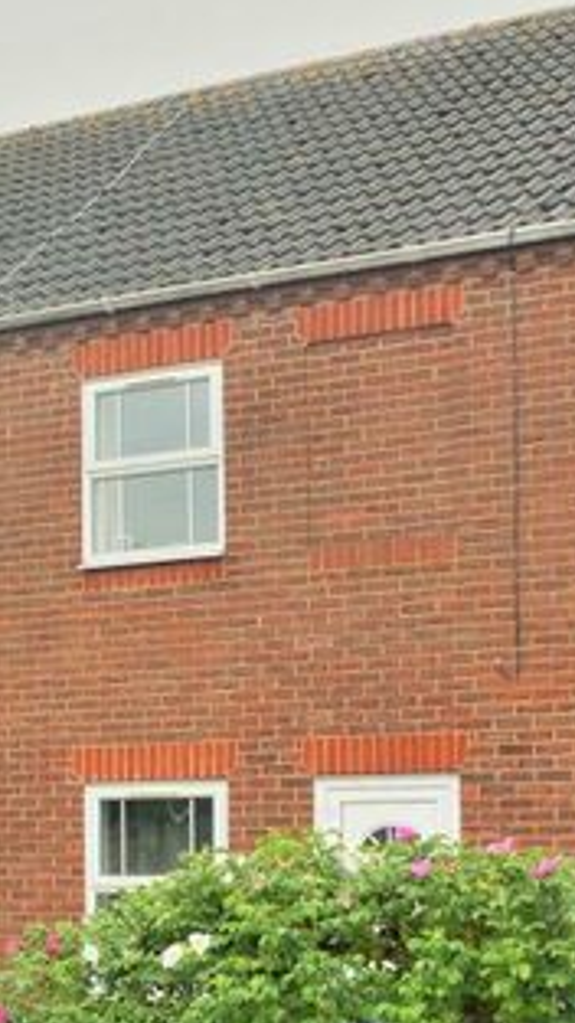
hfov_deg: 16.0
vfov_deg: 28.4
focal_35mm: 73
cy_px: 796
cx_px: -65
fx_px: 1979
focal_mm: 5.4
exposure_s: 1/200
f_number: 4
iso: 100
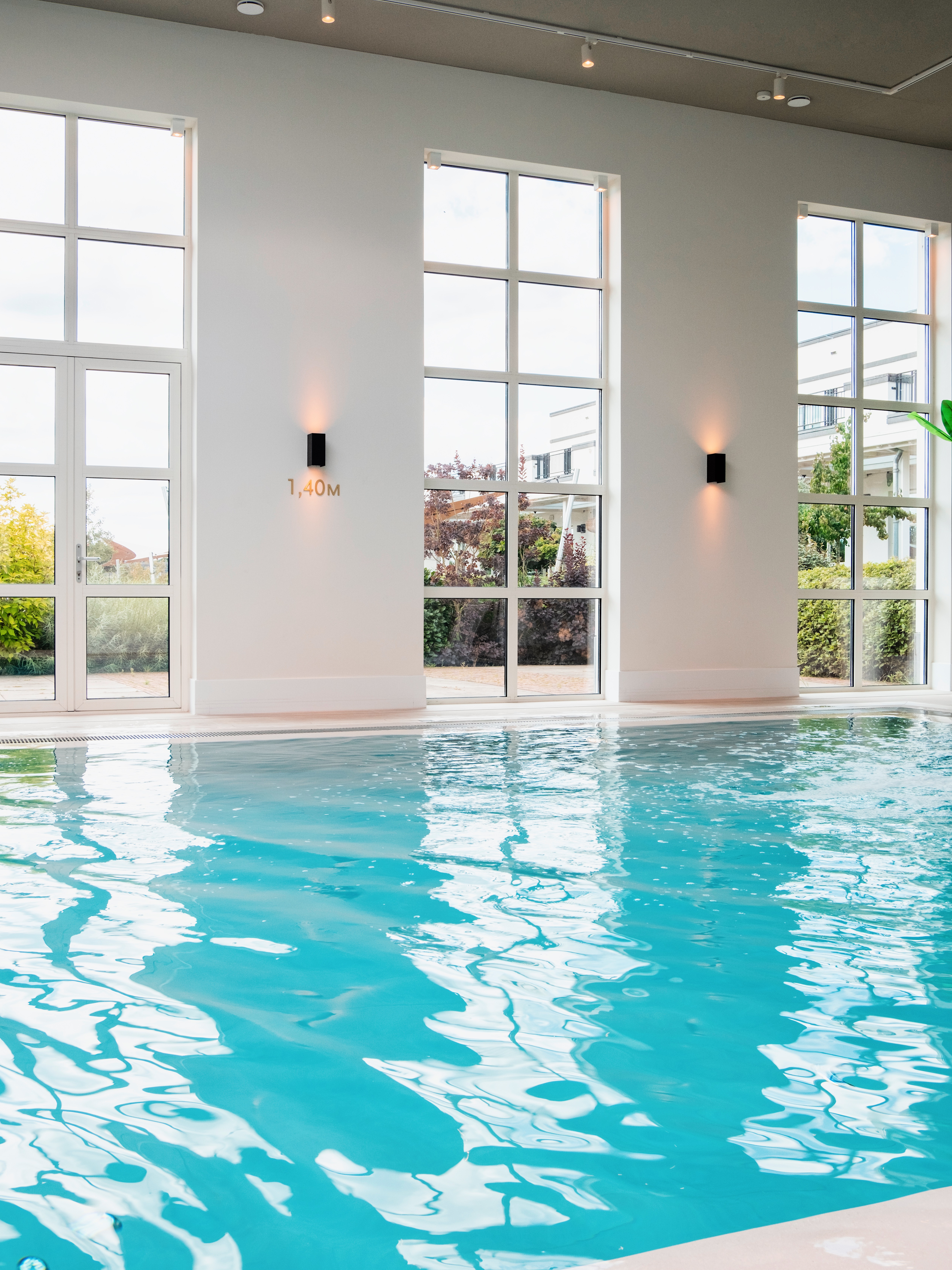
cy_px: 607
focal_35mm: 36
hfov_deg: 39.7
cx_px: 473
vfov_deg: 51.3
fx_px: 1320
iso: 250
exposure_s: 1/60
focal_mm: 22.1
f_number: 9
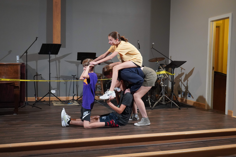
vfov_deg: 34.2
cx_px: 118
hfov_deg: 49.6
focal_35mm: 39
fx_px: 256
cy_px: 78
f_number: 4
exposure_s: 1/160
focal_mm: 39
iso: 8000
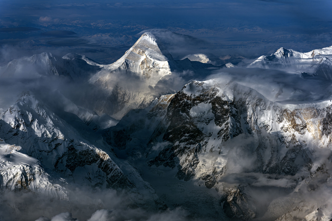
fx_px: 1844
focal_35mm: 200
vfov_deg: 6.9
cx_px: 166
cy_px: 110
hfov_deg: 10.3
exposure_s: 1/1250
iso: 100
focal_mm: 200
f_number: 6.3
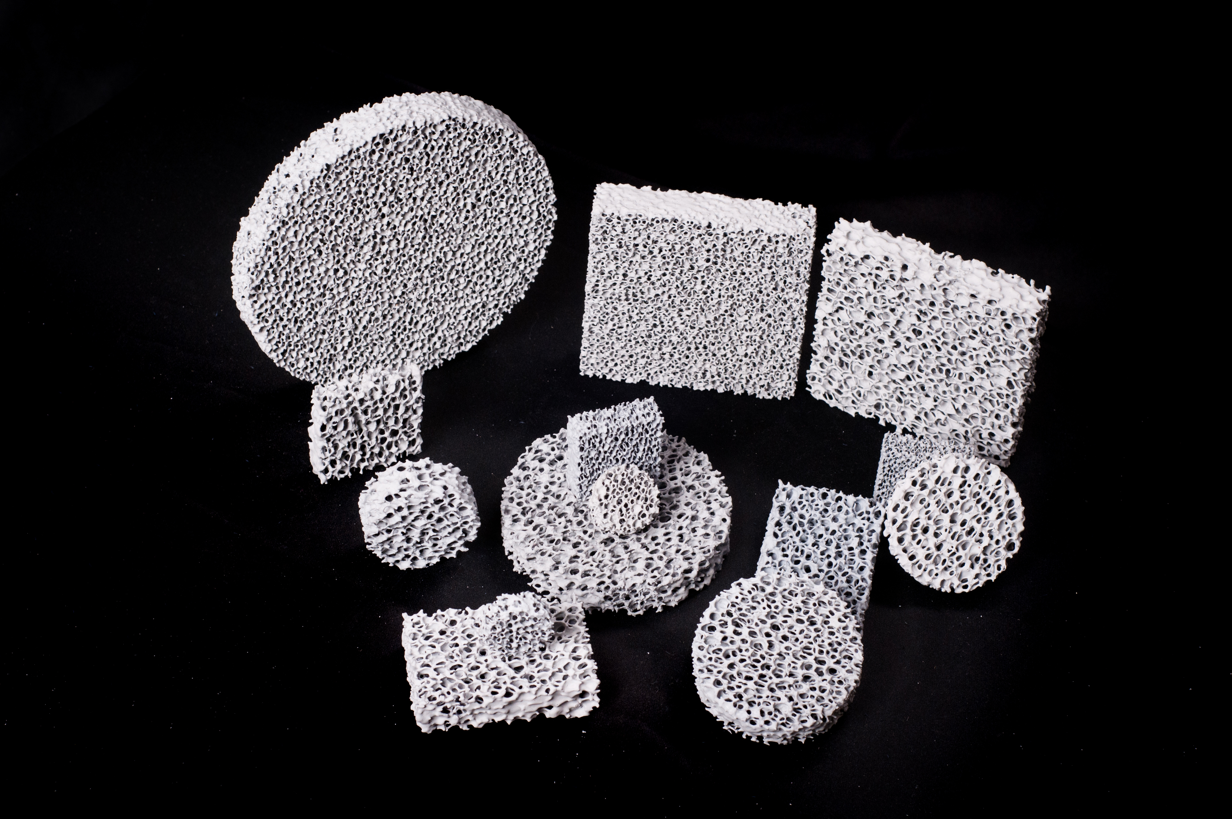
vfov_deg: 18.1
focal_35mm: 75
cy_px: 410
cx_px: 616
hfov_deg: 27.0
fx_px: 2564
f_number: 8
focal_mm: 50
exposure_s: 1/125
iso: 200
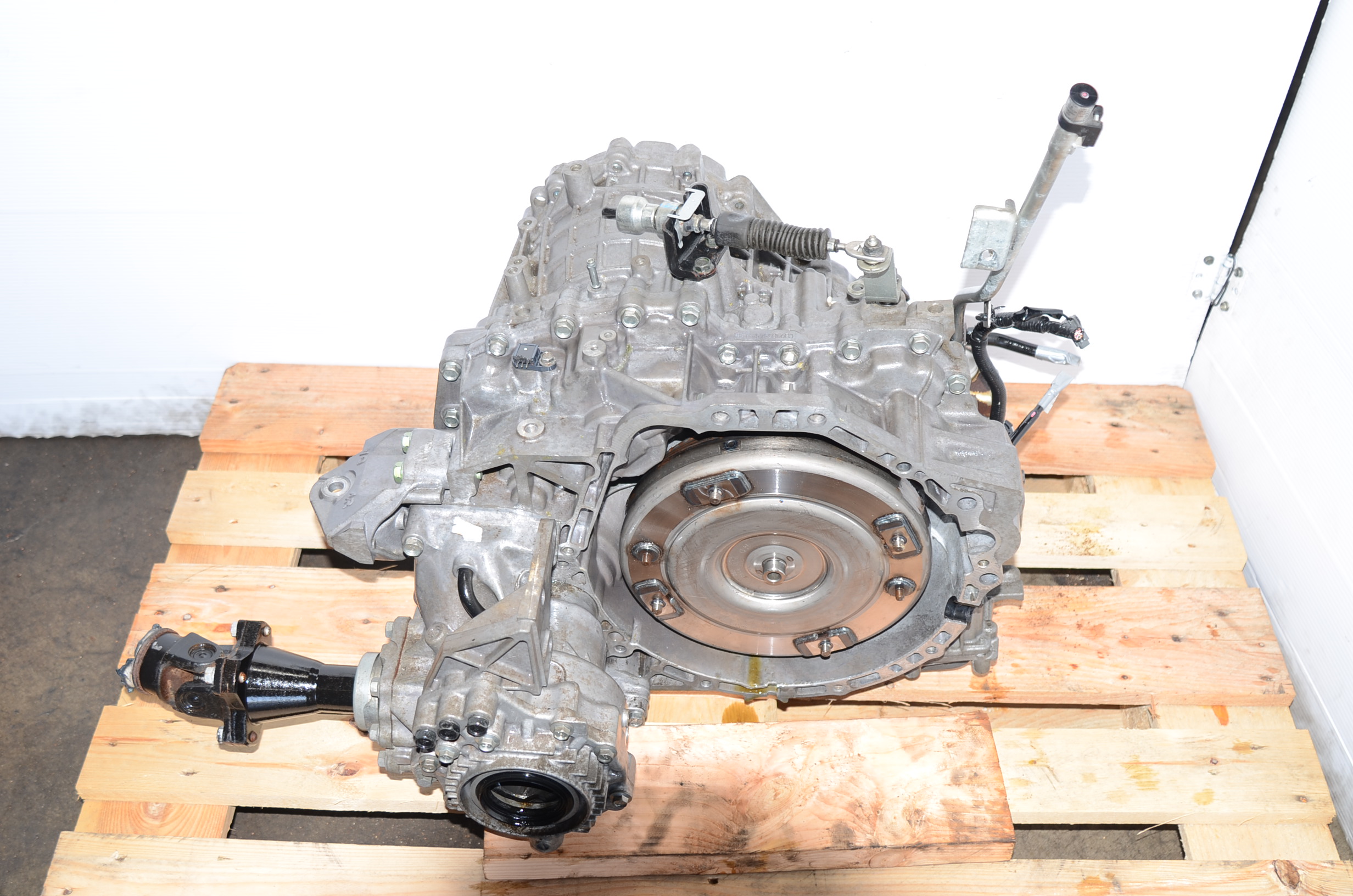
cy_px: 448
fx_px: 1350
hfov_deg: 53.2
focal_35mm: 36
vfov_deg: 36.7
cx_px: 676
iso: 100
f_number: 3.5
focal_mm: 24
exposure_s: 1/100
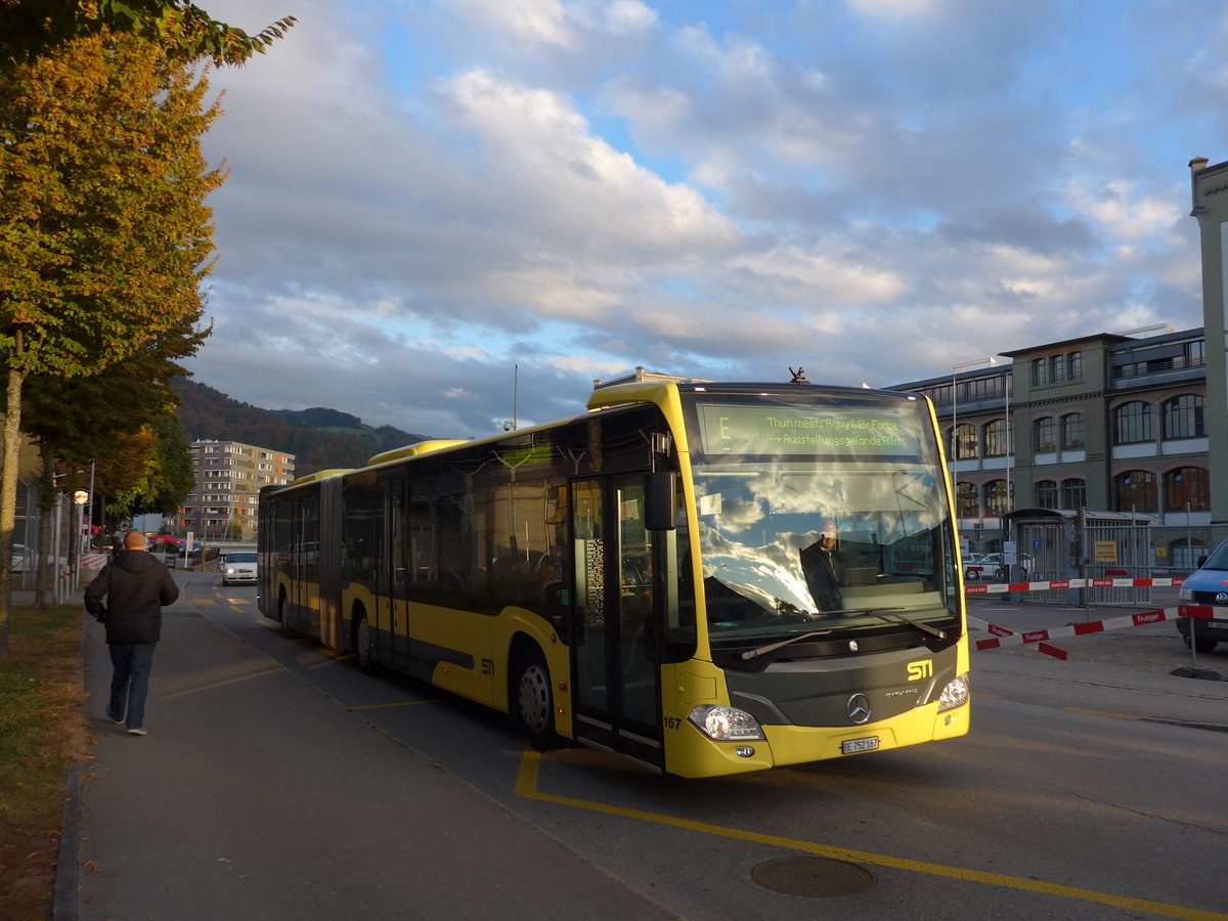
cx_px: 614
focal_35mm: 29
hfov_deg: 61.7
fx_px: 1029
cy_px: 460
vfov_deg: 48.2
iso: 80
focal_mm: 6
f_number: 2.8
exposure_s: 1/400
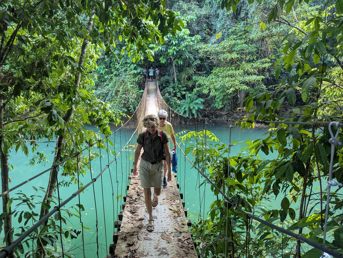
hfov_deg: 71.5
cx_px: 172
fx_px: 238
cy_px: 129
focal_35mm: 24
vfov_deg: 56.9
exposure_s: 1/111
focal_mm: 6.81
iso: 256
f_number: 1.85
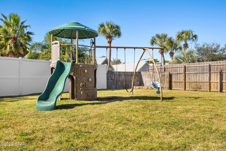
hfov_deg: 53.1
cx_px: 113
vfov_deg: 36.9
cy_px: 76
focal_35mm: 36
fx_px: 226
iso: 100
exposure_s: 1/40
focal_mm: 24
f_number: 10
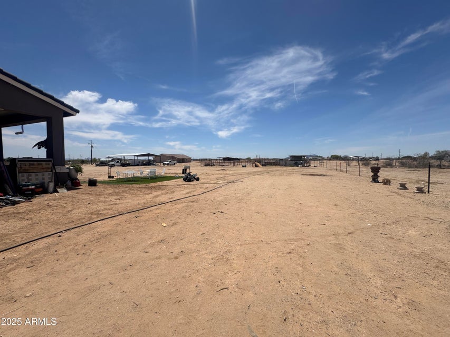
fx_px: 182
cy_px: 168
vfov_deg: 85.7
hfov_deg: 102.1
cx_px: 225
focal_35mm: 14
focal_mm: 2.22
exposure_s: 1/4132
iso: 40
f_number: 2.2
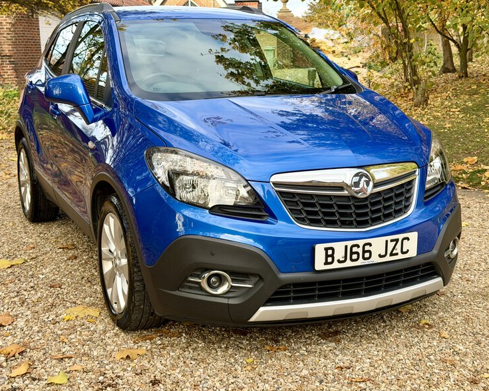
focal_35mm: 51
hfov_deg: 36.7
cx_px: 248
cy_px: 197
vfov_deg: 29.7
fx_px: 738
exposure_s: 1/712
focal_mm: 6.76
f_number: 1.78
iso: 80
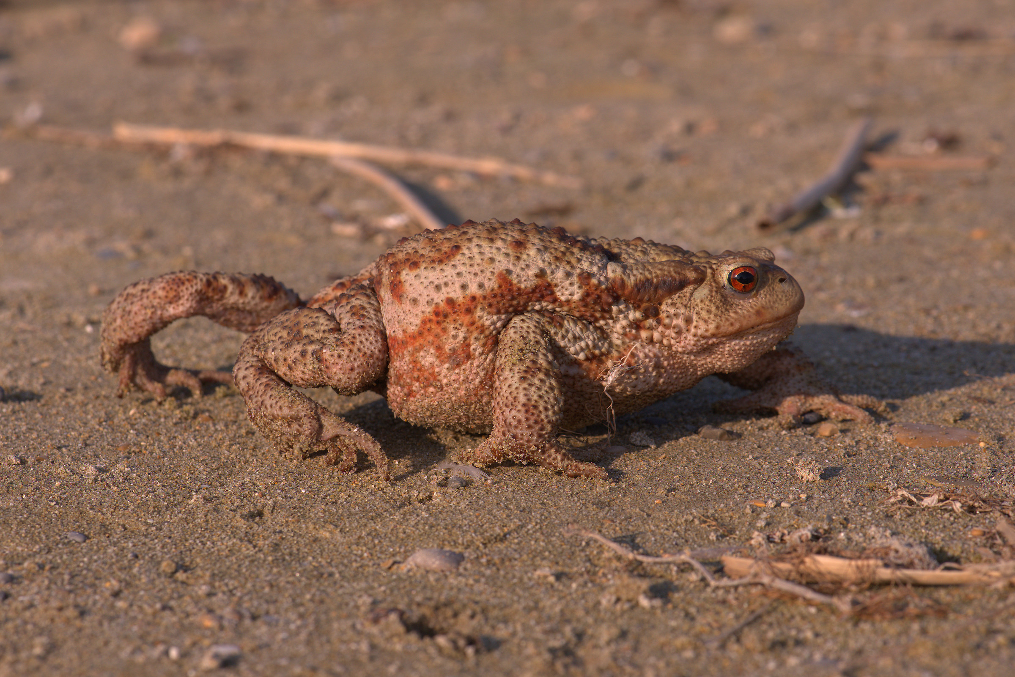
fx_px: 2961
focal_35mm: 105
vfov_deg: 13.0
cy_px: 338
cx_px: 508
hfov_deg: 19.5
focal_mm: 105
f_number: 14
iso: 400
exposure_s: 1/320
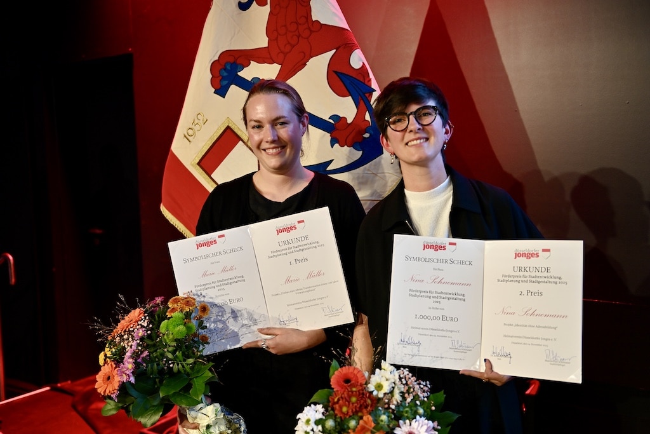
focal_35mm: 35
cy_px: 217
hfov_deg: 54.4
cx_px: 325
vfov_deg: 37.9
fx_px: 632
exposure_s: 1/100
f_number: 2.8
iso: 720
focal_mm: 35
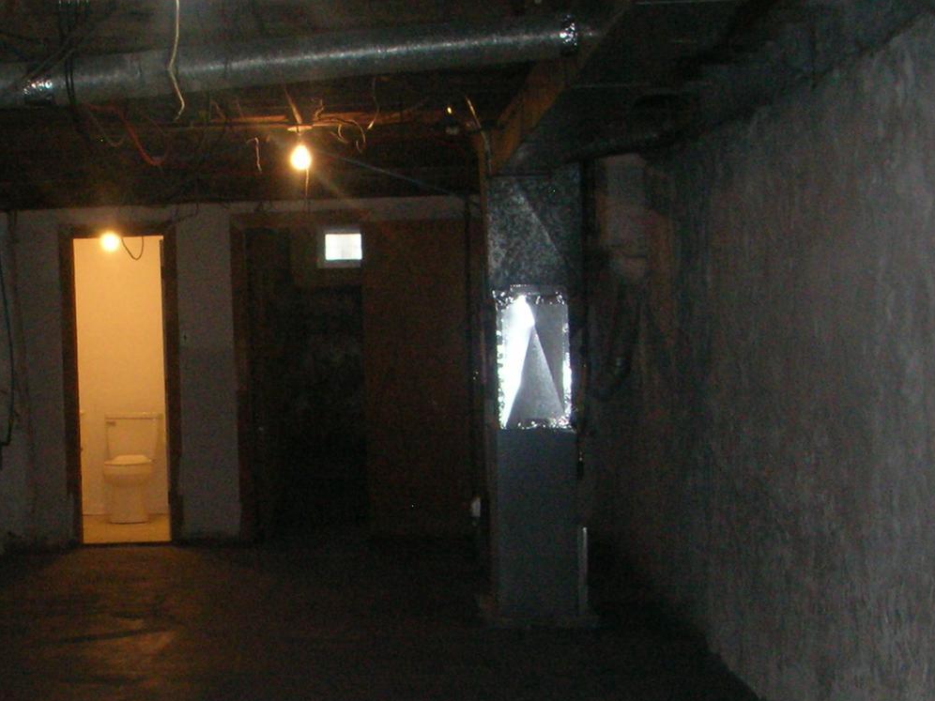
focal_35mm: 72
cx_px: 89
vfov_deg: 20.2
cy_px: 585
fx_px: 1945
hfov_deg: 26.1
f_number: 3
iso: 200
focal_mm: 5.8
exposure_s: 1/60.1
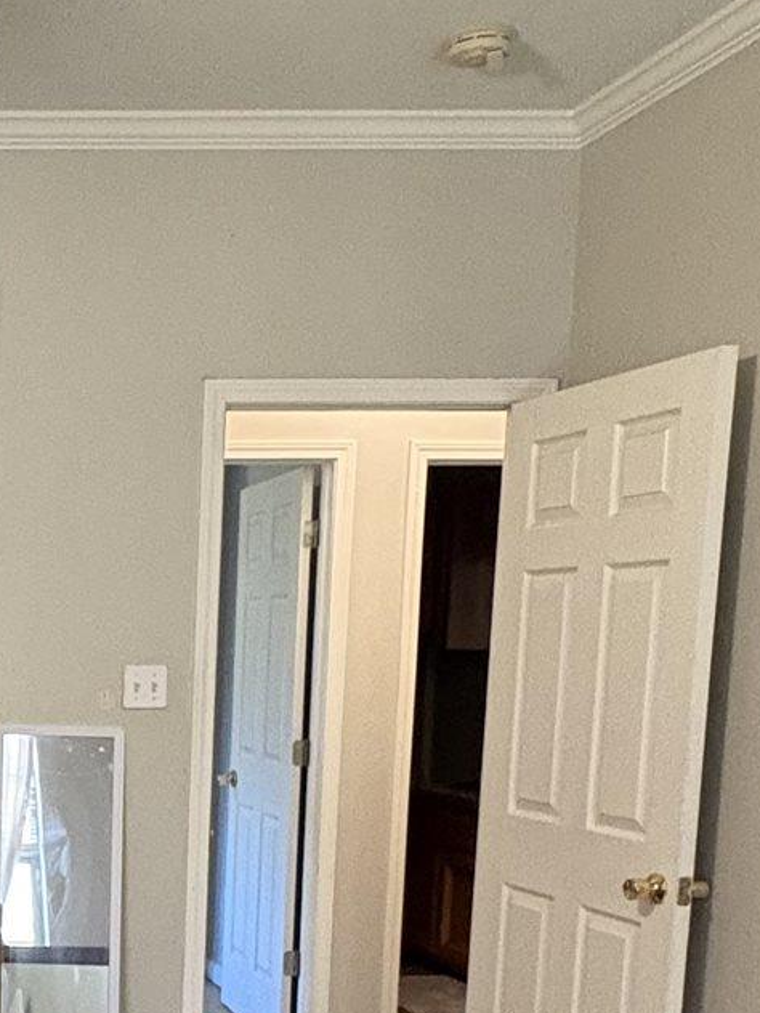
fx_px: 1493
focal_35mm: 51
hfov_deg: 24.7
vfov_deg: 36.1
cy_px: 830
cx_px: -242
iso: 640
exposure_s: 1/60
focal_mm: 2.22
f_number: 2.2
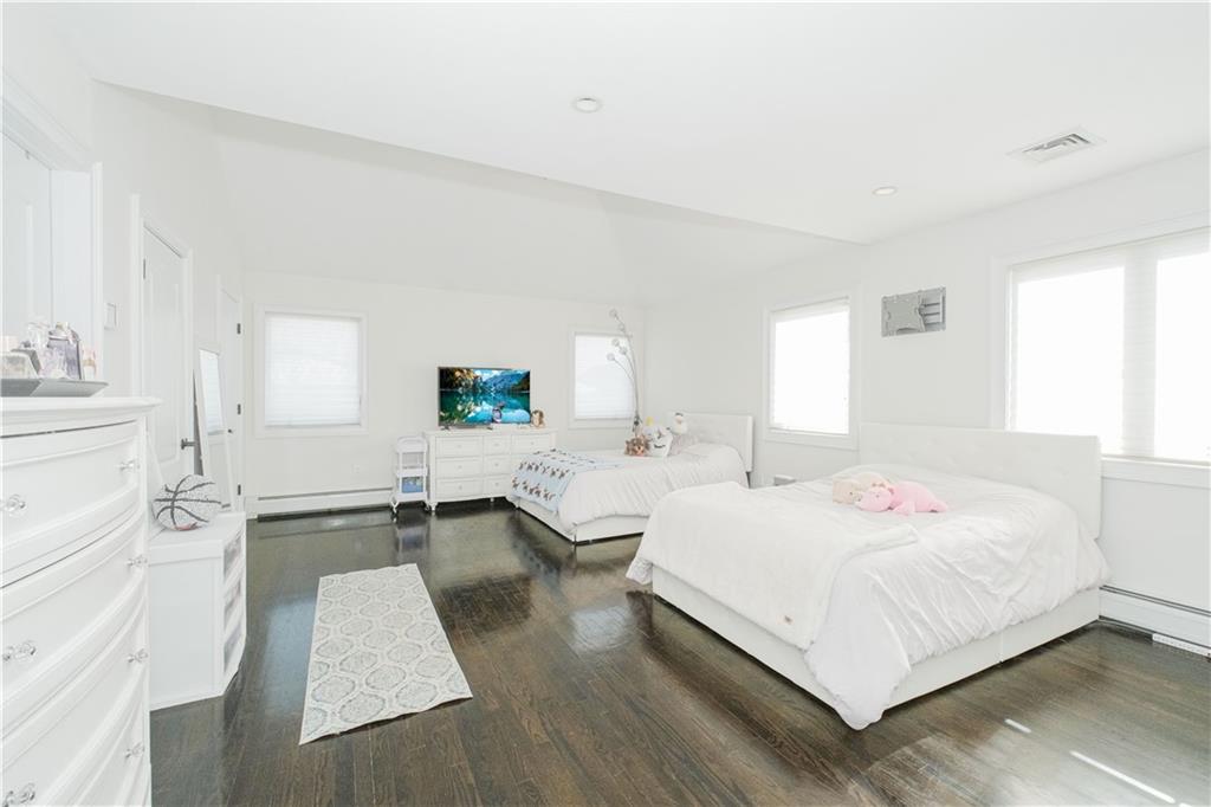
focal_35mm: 15
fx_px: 504
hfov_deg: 100.4
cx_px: 606
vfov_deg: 77.3
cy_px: 404
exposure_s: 1/100
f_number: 9
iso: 1600
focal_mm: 10
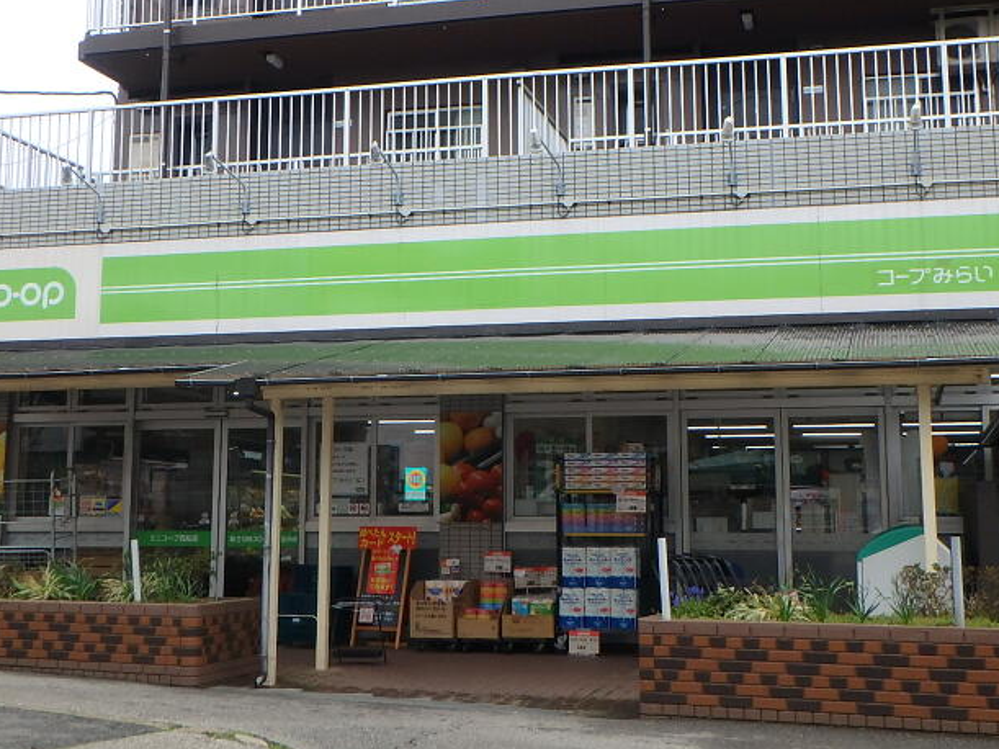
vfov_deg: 27.4
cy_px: 278
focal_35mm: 53
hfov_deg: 36.2
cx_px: 482
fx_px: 1529
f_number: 4.9
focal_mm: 6
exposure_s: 1/320
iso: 125
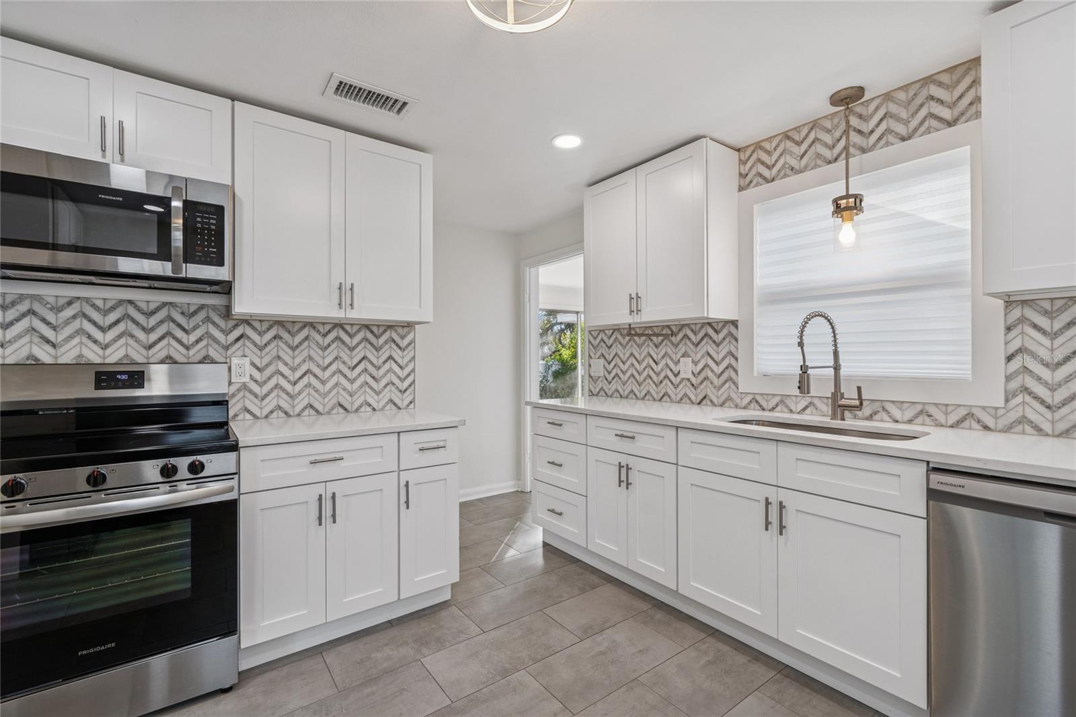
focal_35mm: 15
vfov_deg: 77.3
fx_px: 448
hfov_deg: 100.4
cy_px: 358
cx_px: 538
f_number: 7.1
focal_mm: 10
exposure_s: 1/80
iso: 100
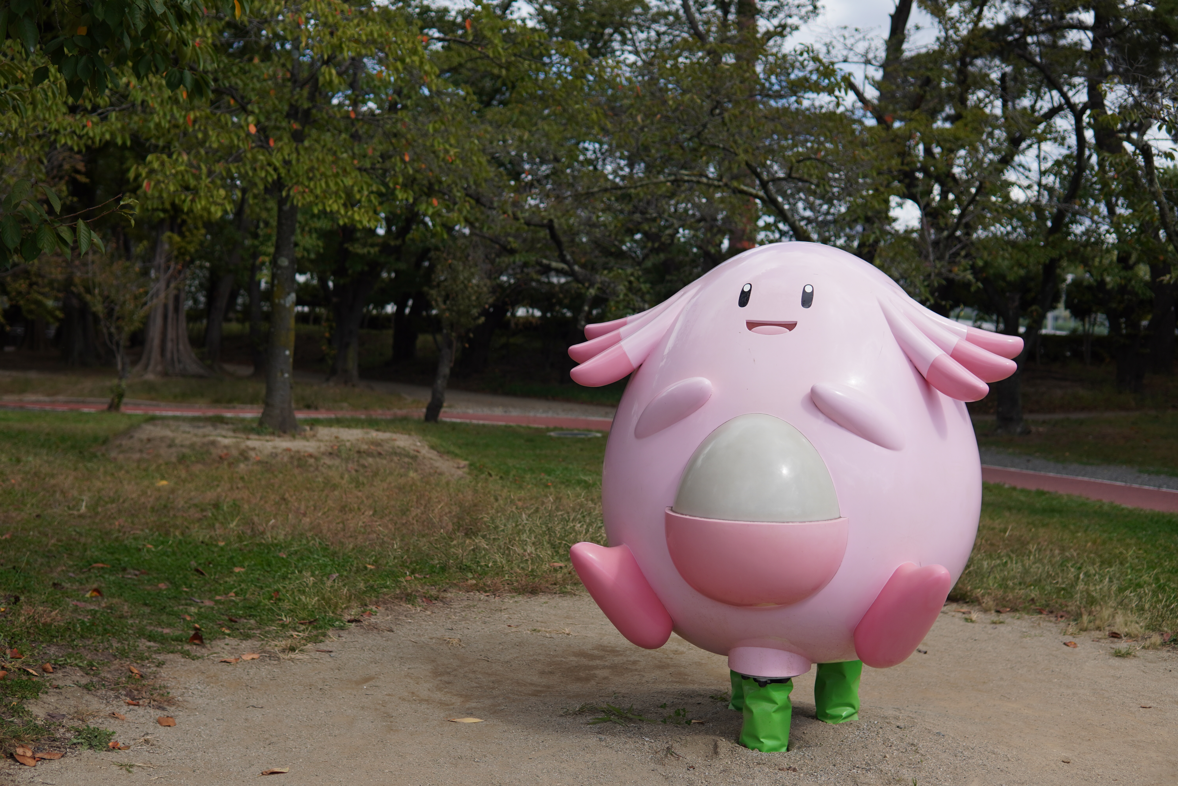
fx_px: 1472
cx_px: 589
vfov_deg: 29.9
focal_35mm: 45
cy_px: 393
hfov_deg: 43.6
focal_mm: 30
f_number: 2.5
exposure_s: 1/1250
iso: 100
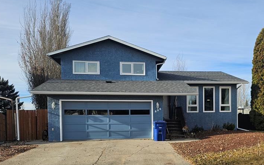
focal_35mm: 35
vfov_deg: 35.4
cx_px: 167
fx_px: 252
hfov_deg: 54.6
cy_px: 125
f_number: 1.7
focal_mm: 6.3
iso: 20
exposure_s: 1/1087
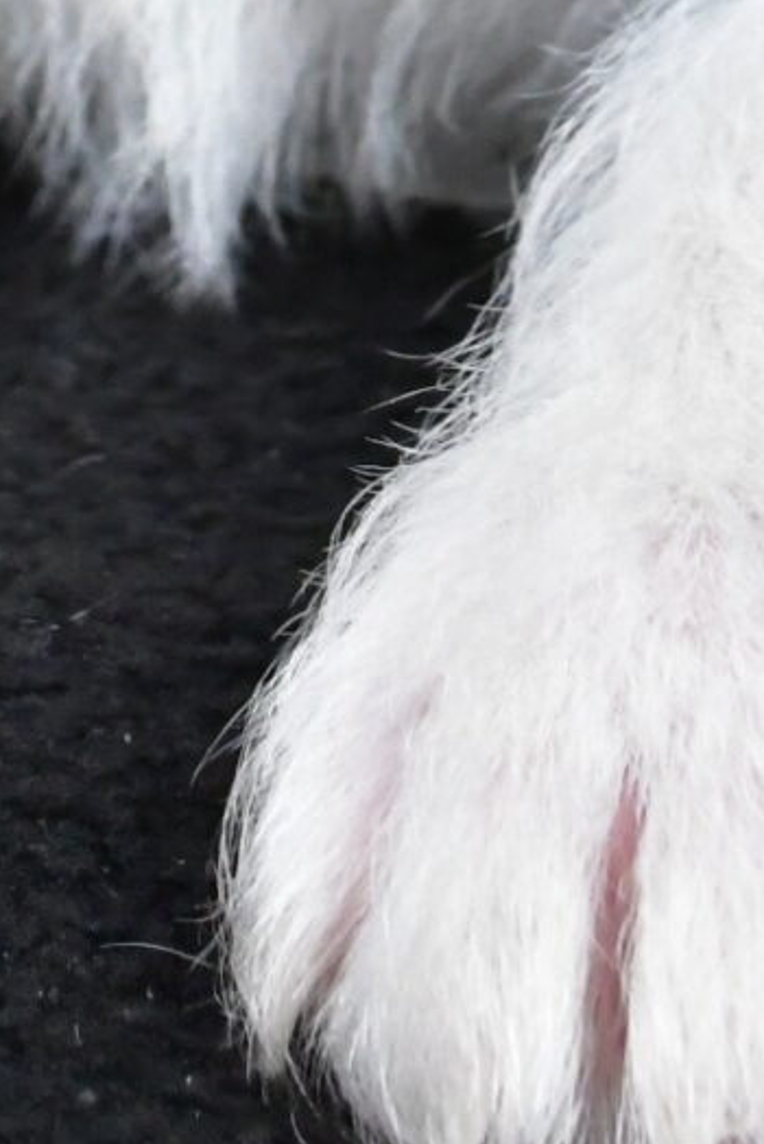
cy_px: -1454
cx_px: 182
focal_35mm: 205
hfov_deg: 6.7
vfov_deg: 9.2
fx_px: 6517
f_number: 9
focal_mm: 28
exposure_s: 1/800
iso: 6400
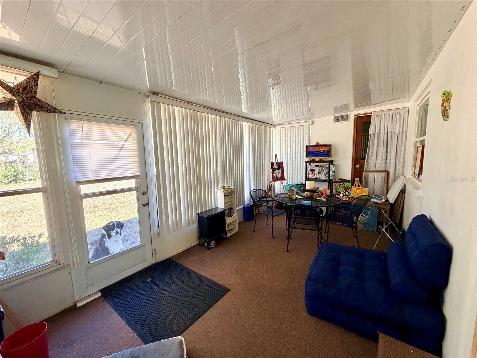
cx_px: 238
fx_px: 193
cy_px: 179
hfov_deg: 102.1
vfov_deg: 85.7
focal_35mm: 14
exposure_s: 1/87
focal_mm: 2.22
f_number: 2.2
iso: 320
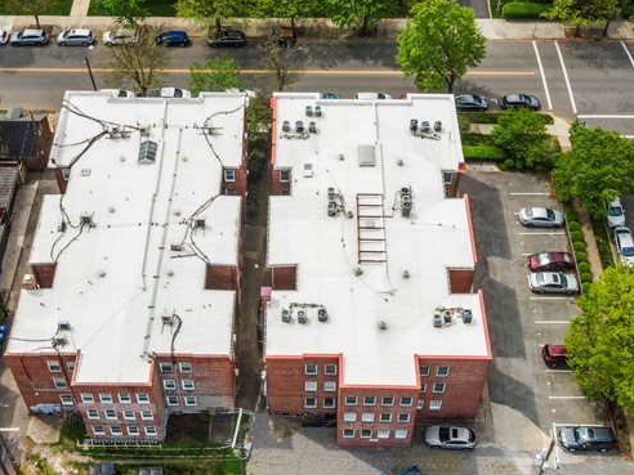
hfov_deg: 38.2
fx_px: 916
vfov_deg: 28.4
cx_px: 308
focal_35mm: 50
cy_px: 88
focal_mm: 4.5
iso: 100
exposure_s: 1/640
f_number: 2.8
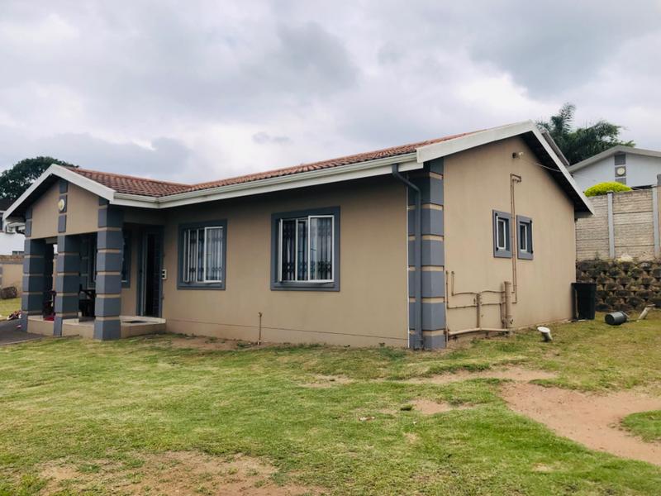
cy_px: 248
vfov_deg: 49.7
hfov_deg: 63.4
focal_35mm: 28
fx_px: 535
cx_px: 330
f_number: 1.8
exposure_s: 1/2667
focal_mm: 3.99
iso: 20
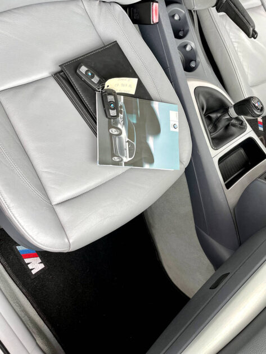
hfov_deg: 53.1
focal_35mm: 26
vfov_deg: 67.3
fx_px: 266
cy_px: 177
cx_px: 133
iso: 32
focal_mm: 4.2
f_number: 1.6
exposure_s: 1/230
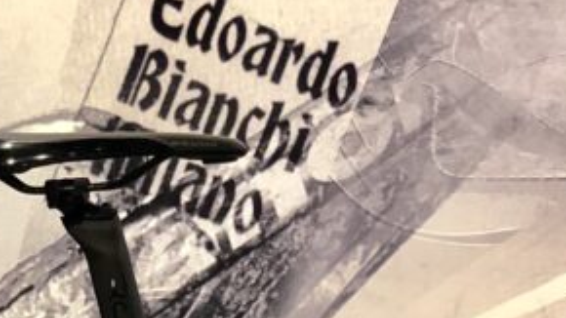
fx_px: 3001
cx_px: 377
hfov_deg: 10.8
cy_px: 739
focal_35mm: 200
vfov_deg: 5.9
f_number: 2.4
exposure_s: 1/33
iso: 125
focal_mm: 6
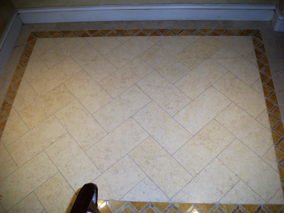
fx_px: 279
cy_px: 106
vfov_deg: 41.8
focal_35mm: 34
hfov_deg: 54.0
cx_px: 142
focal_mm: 5.7
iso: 125
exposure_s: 1/40
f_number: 2.9
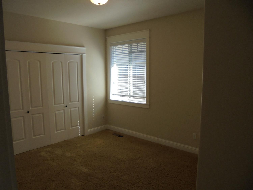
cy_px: 95
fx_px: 190
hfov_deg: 67.3
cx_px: 126
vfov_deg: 53.0
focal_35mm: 26
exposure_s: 1/125
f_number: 3.5
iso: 100
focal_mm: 4.6
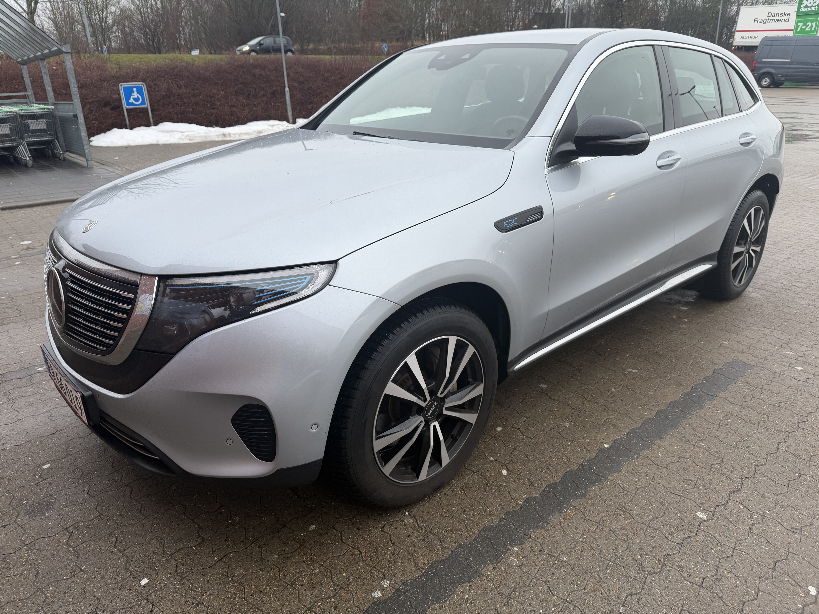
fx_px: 568
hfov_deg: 71.6
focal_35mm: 24
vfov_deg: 56.8
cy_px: 307
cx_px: 410
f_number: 1.78
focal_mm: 6.76
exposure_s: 1/121
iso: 64
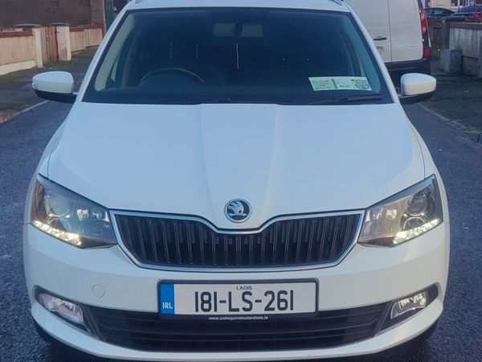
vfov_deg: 58.9
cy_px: 181
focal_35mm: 23
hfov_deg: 73.9
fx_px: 320
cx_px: 241
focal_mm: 6.06
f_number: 1.8
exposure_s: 1/835
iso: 50
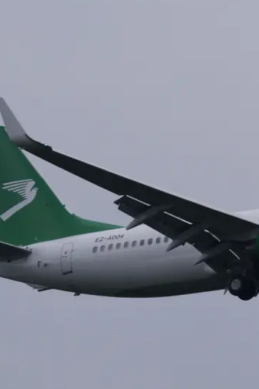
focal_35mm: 375
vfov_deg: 5.5
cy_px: 241
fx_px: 4049
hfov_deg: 3.7
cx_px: 252
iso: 100
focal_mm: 130
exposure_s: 1/500
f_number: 6.3
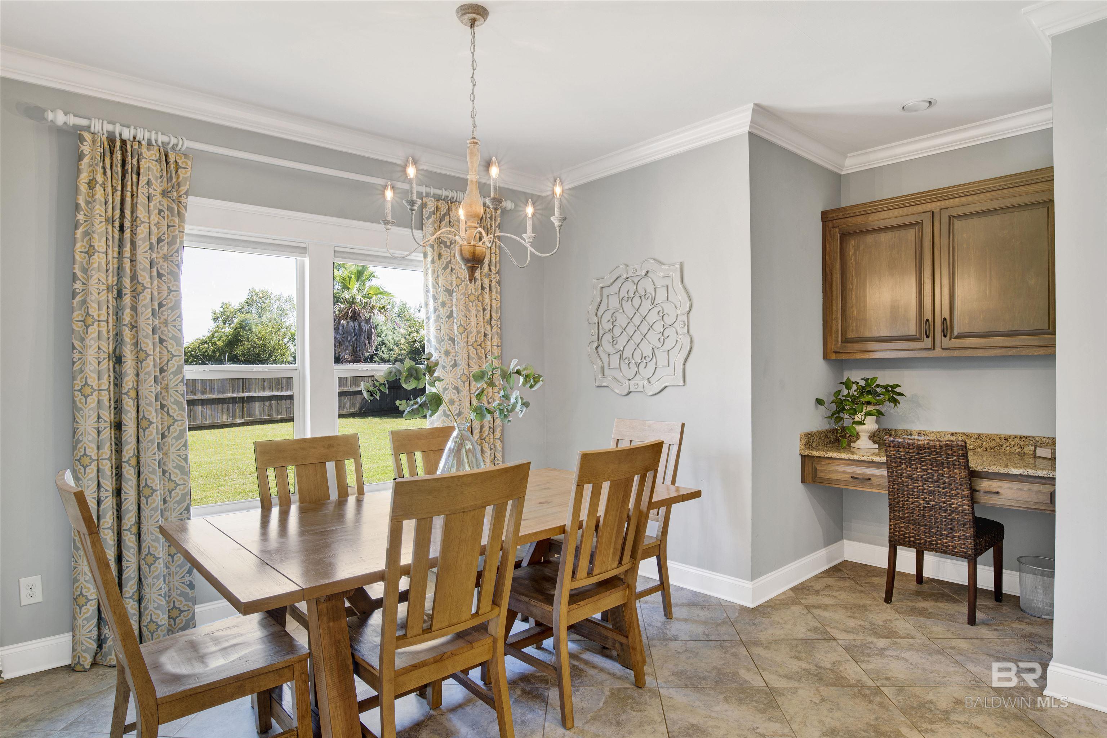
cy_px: 369
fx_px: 615
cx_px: 554
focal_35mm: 20
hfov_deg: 84.0
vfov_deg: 61.9
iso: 200
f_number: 11
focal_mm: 20
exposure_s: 1/5
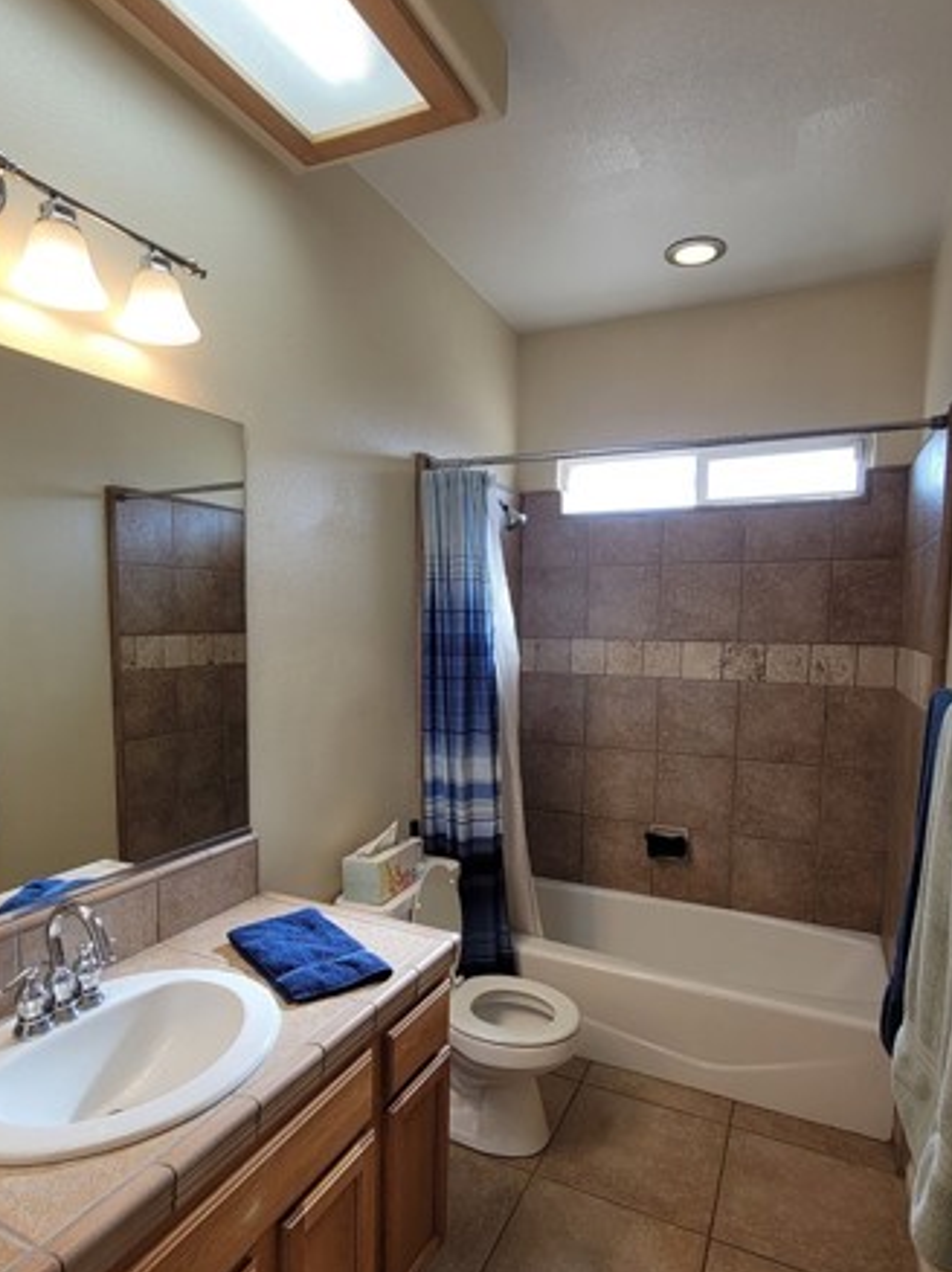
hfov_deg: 68.6
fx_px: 697
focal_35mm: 19
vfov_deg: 84.6
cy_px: 682
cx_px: 450
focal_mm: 2.2
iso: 50
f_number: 2.2
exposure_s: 1/120
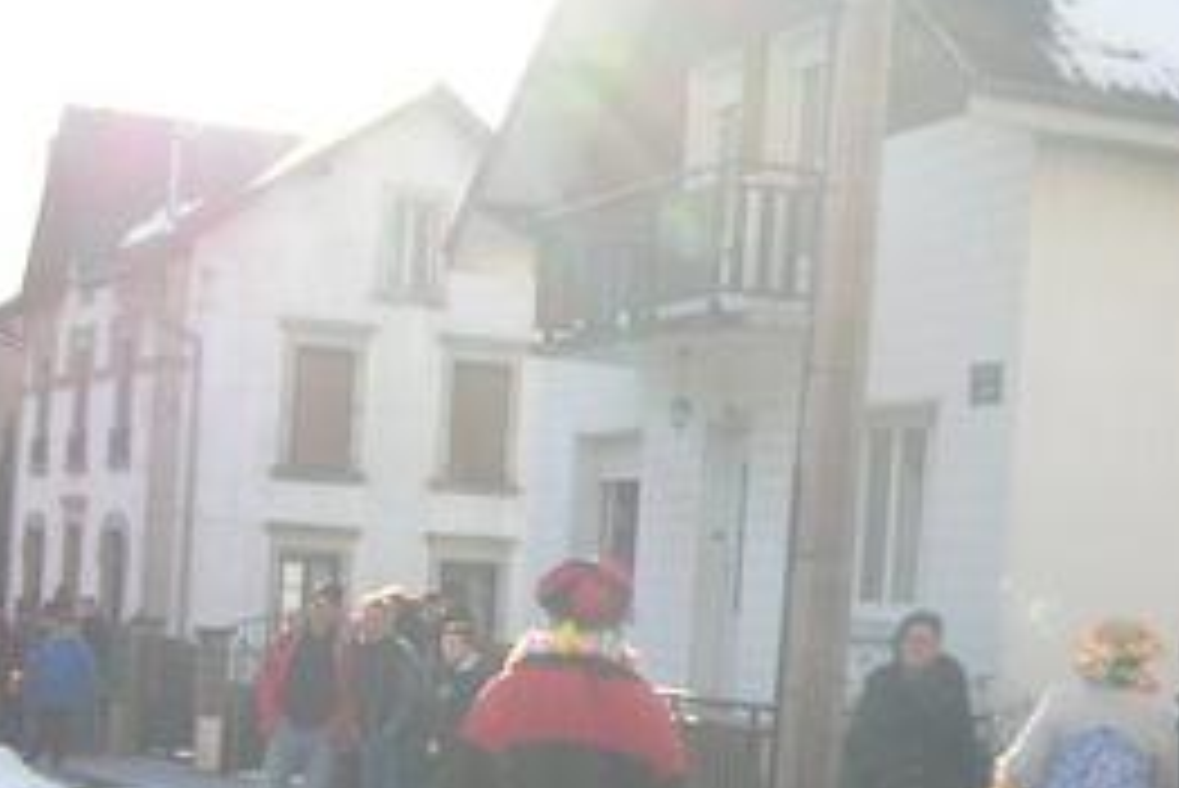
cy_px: 680
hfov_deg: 22.0
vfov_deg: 15.2
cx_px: 1174
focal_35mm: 89
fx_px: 2916
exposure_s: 1/658
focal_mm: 5.8
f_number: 2.8
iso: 50
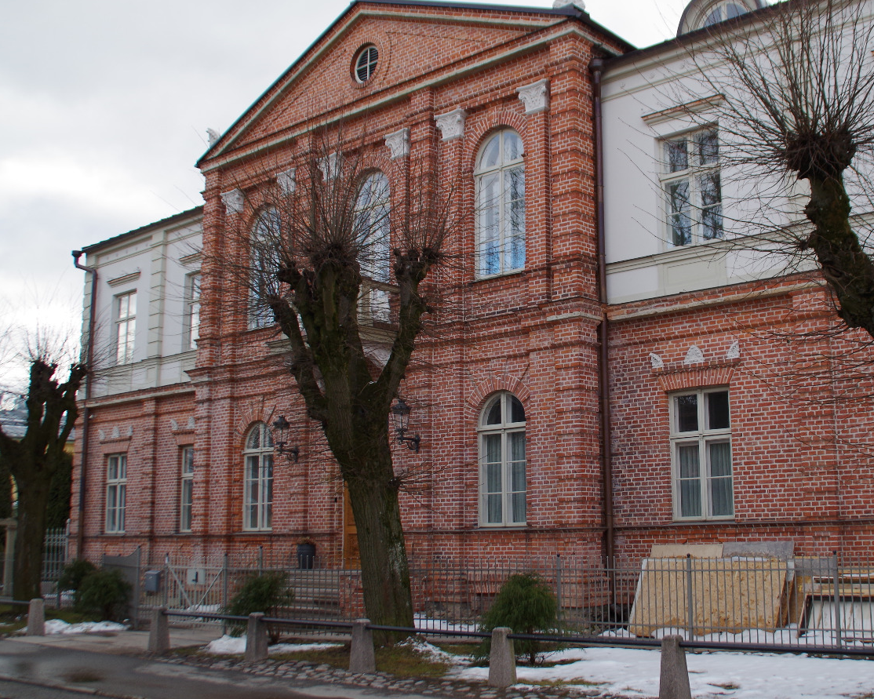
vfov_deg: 40.1
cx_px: 562
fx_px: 957
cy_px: 333
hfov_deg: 48.5
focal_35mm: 37
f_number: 5
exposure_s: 1/200
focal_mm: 18
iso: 200
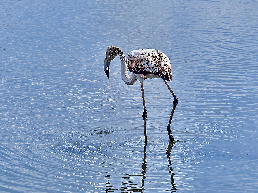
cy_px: 96
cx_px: 129
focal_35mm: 258
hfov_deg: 7.7
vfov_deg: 5.8
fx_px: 1923
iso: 100
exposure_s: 1/1000
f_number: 5.6
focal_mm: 46.5
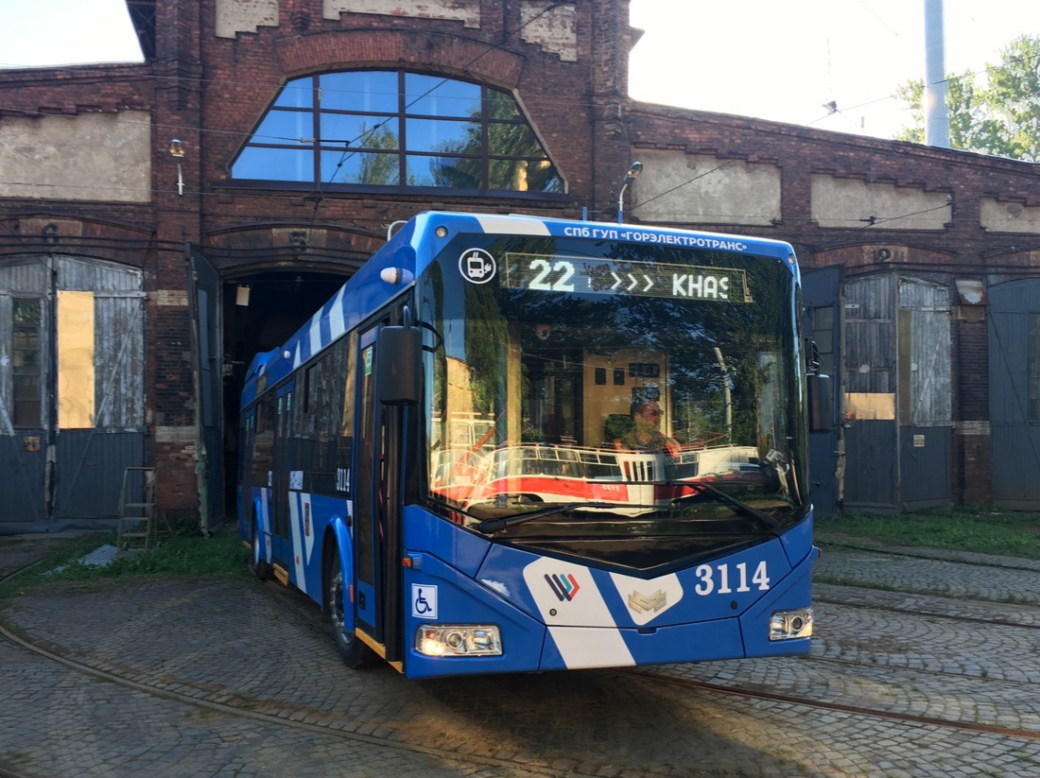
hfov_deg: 61.7
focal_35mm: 29
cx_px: 520
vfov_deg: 48.2
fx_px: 871
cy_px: 389
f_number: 2.2
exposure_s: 1/119
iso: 25
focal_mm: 4.15
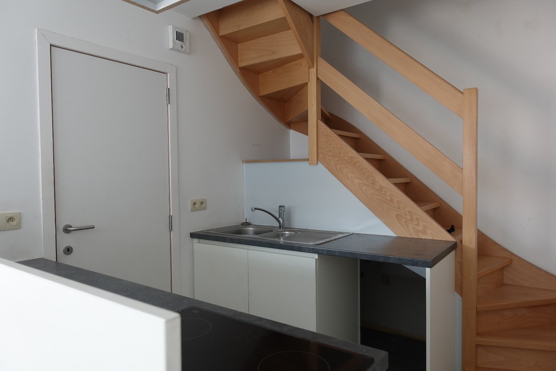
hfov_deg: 73.7
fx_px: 371
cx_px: 278
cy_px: 186
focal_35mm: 24
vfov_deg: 53.1
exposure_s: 1/30
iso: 125
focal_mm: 8.8
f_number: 2.2
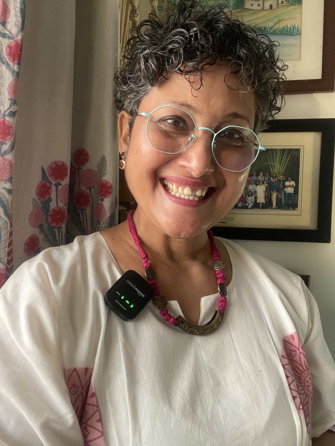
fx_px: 387
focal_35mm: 30
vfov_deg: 60.0
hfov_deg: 46.8
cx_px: 168
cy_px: 223
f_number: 2.2
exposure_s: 1/50
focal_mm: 2.71
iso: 320
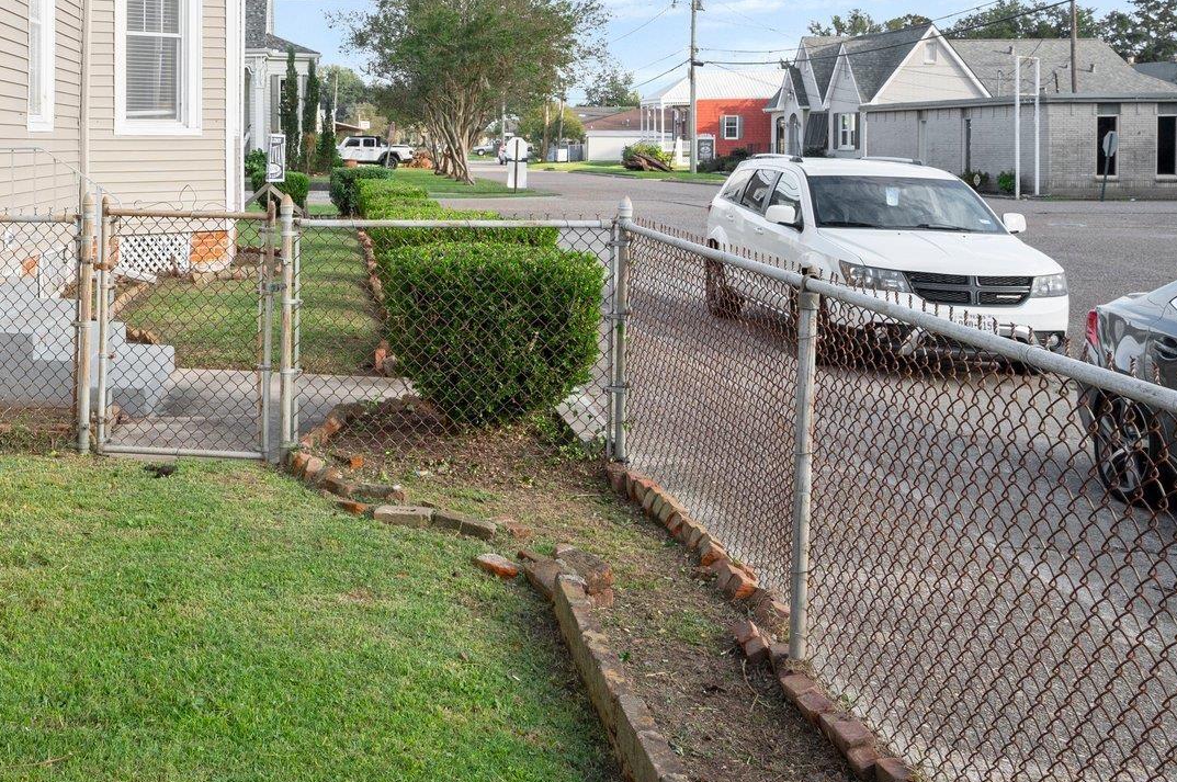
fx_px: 1372
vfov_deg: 30.8
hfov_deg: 42.4
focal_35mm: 42
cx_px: 104
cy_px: 131
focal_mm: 22
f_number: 9
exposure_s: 1/500
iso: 640
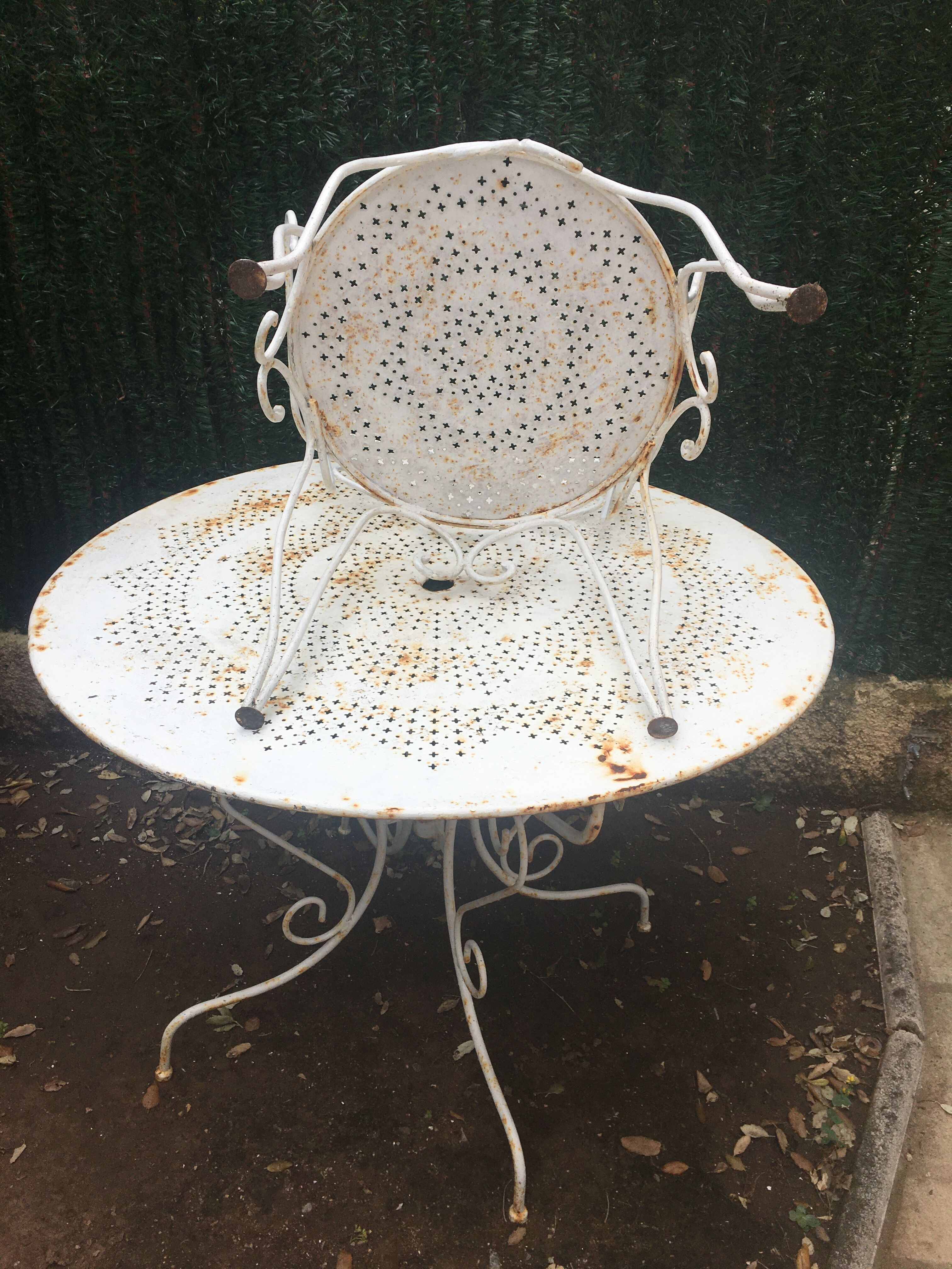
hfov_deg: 48.2
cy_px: 634
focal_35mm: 29
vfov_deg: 61.7
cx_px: 476
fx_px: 1063
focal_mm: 4.15
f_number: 2.2
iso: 25
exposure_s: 1/243
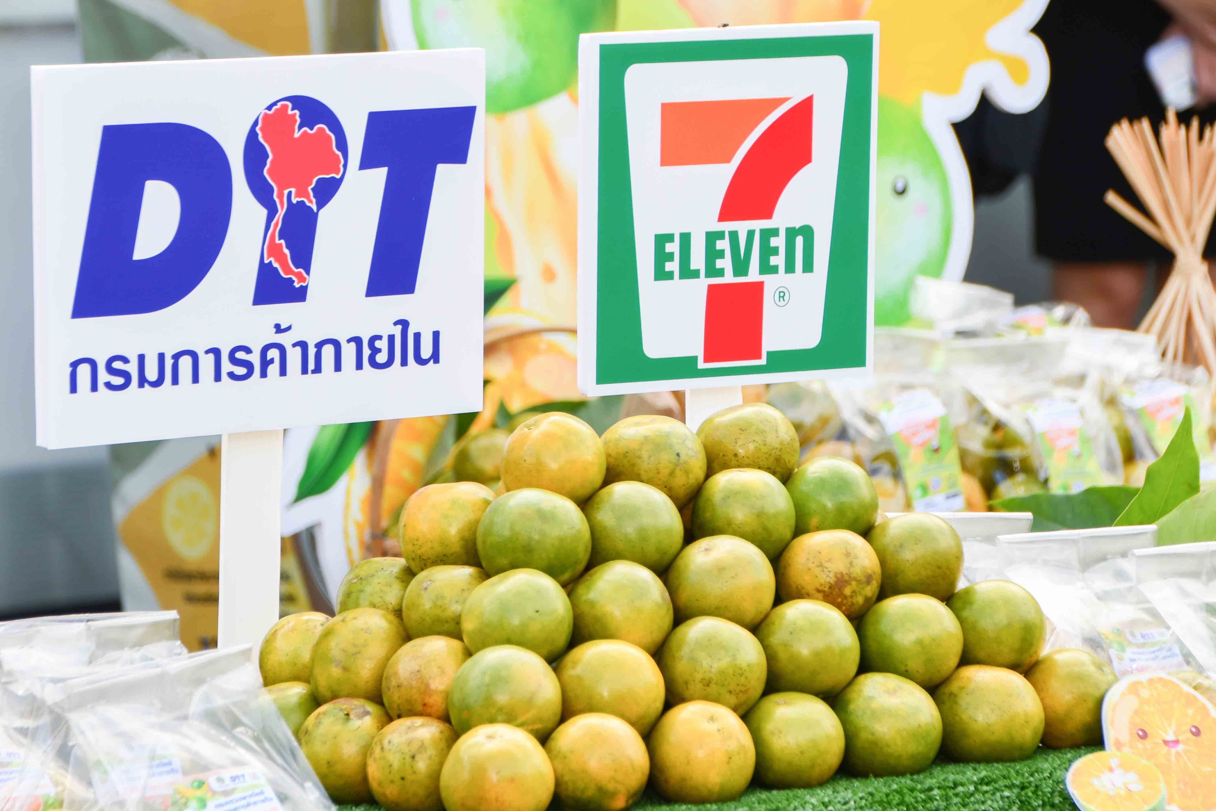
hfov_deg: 10.0
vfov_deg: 6.7
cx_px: 528
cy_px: 429
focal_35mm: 205
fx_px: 6924
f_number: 5.6
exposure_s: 1/125
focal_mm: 105
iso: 125
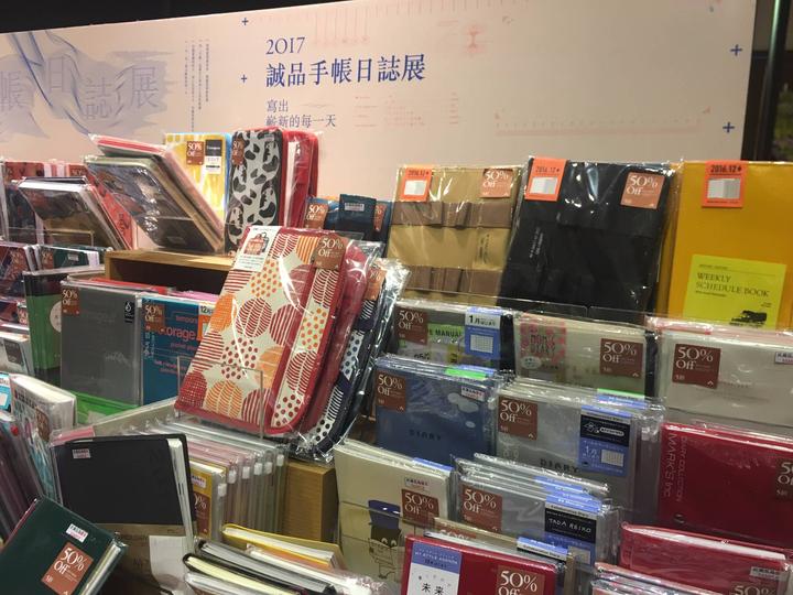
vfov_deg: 48.2
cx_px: 396
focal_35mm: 29
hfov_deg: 61.7
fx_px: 664
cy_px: 298
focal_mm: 4.15
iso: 80
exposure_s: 1/33
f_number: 2.2
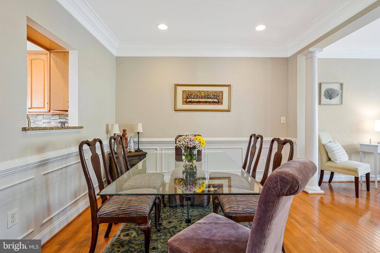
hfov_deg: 92.6
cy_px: 126
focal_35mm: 17
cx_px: 190
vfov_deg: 69.8
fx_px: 182
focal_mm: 17.2
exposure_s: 1/3
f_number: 8
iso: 400
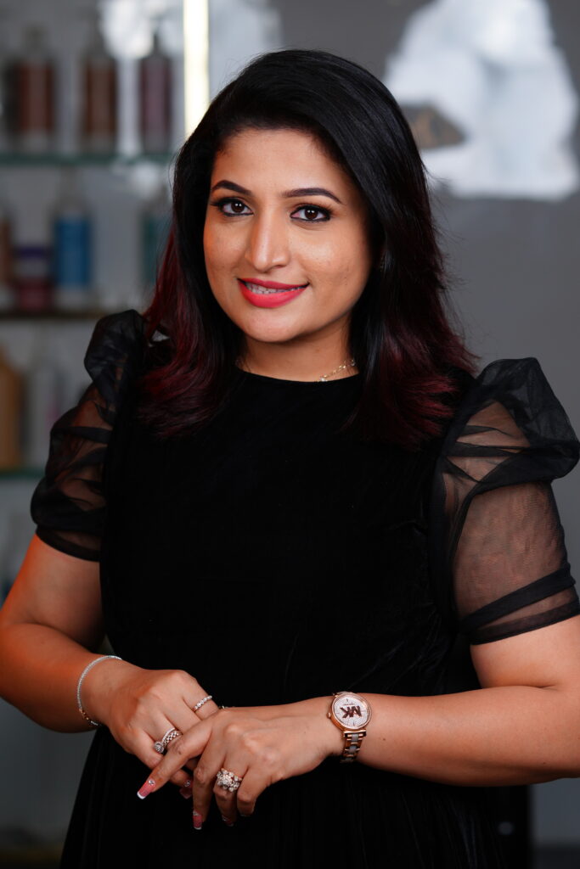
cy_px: 434
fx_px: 3068
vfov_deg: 16.1
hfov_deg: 10.8
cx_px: 290
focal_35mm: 127
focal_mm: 85
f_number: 2.8
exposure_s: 1/125
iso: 160
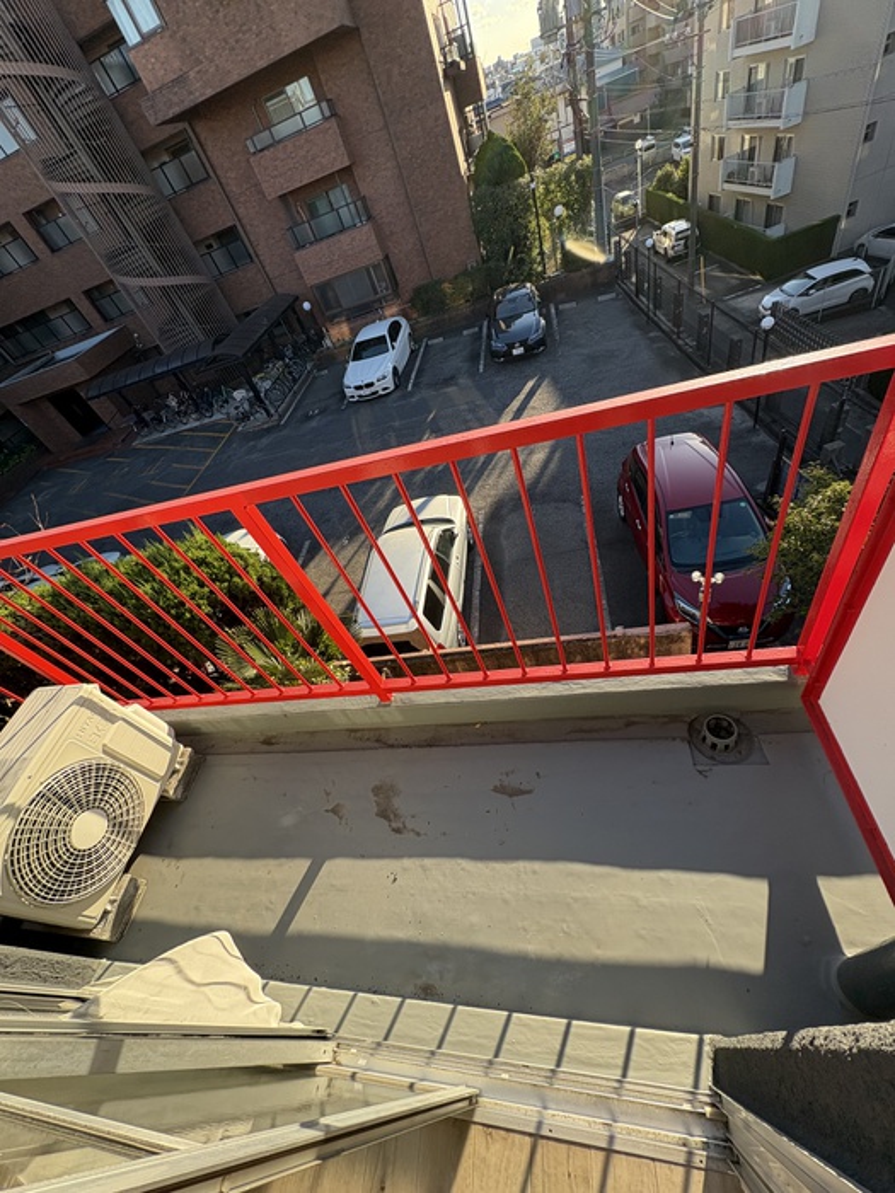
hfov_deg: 85.7
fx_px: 483
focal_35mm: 14
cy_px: 596
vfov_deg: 102.1
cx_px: 448
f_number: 2.2
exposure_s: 1/440
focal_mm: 2.22
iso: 64
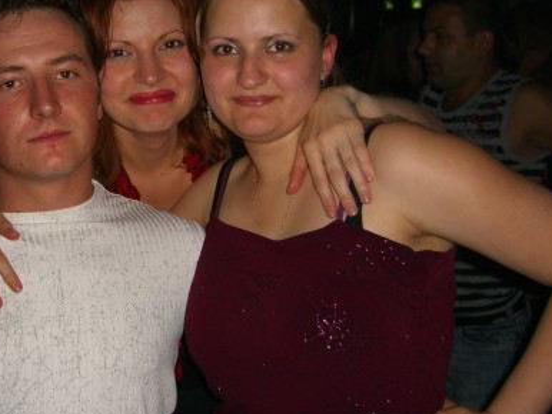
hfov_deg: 32.4
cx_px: 177
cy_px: 196
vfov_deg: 24.8
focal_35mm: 59
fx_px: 941
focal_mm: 7.9
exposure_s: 1/60
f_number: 2.8
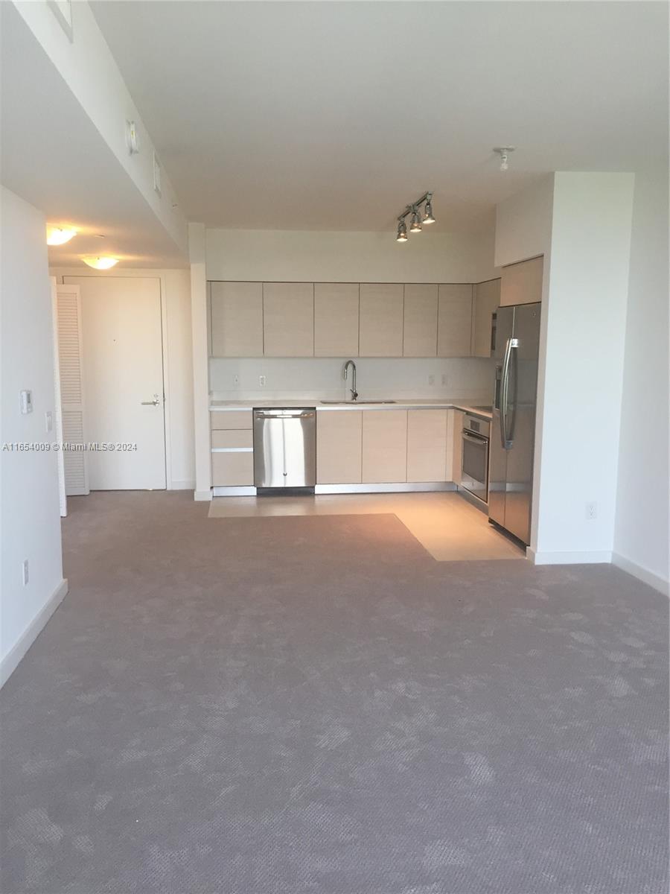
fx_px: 748
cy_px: 447
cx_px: 335
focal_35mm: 29
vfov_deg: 61.7
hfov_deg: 48.2
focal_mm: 4.15
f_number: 2.2
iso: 32
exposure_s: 1/40
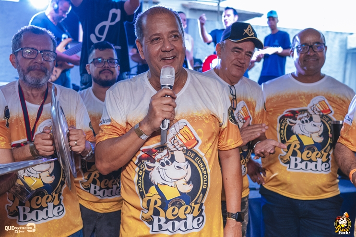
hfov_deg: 53.1
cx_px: 178
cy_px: 118
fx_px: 356
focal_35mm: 36
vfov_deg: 36.9
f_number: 2.5
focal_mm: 24
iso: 2500
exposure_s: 1/250
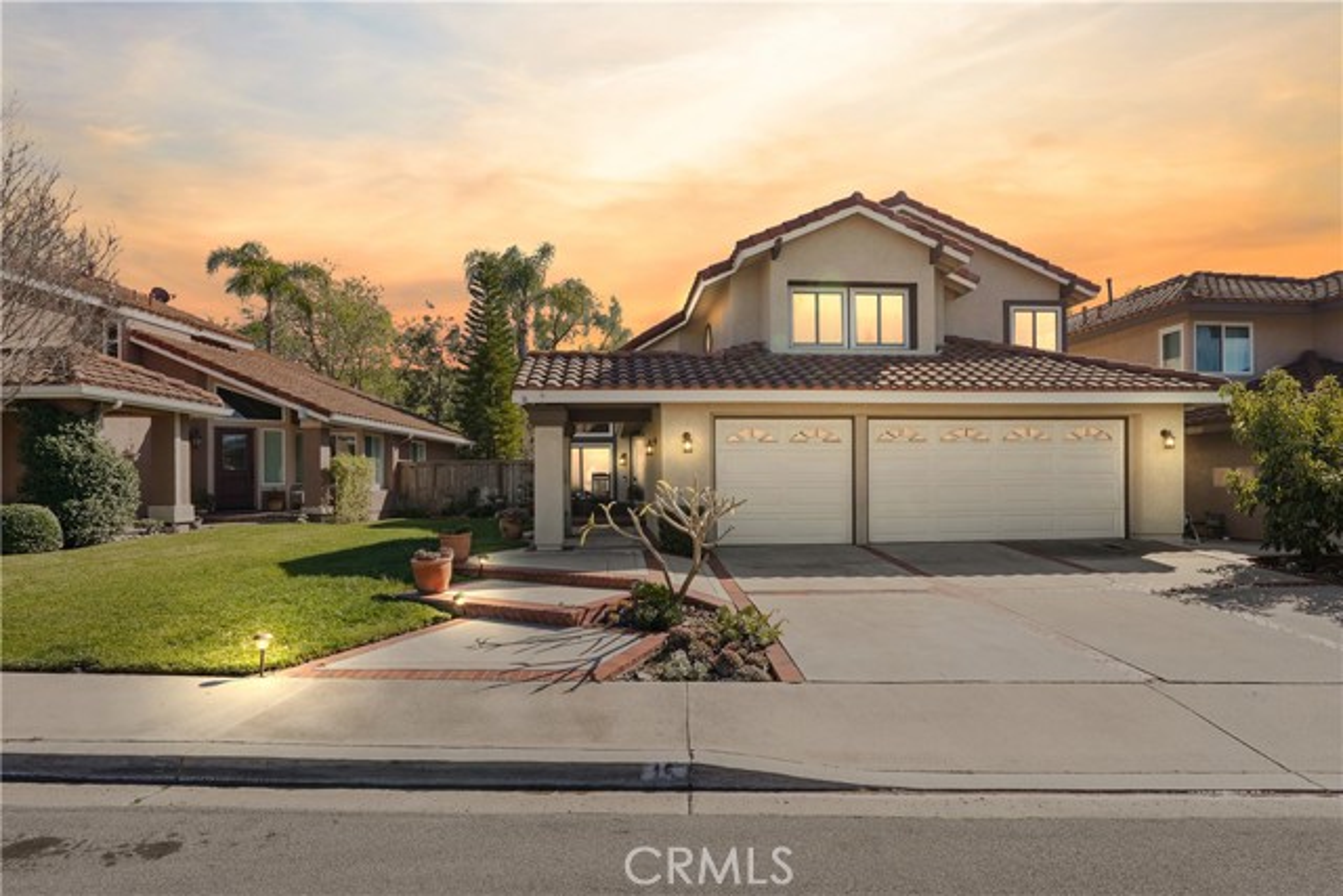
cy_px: 448
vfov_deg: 66.0
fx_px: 690
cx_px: 672
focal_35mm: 18
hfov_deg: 88.4
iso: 100
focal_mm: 18.5
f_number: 11
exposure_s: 1/15
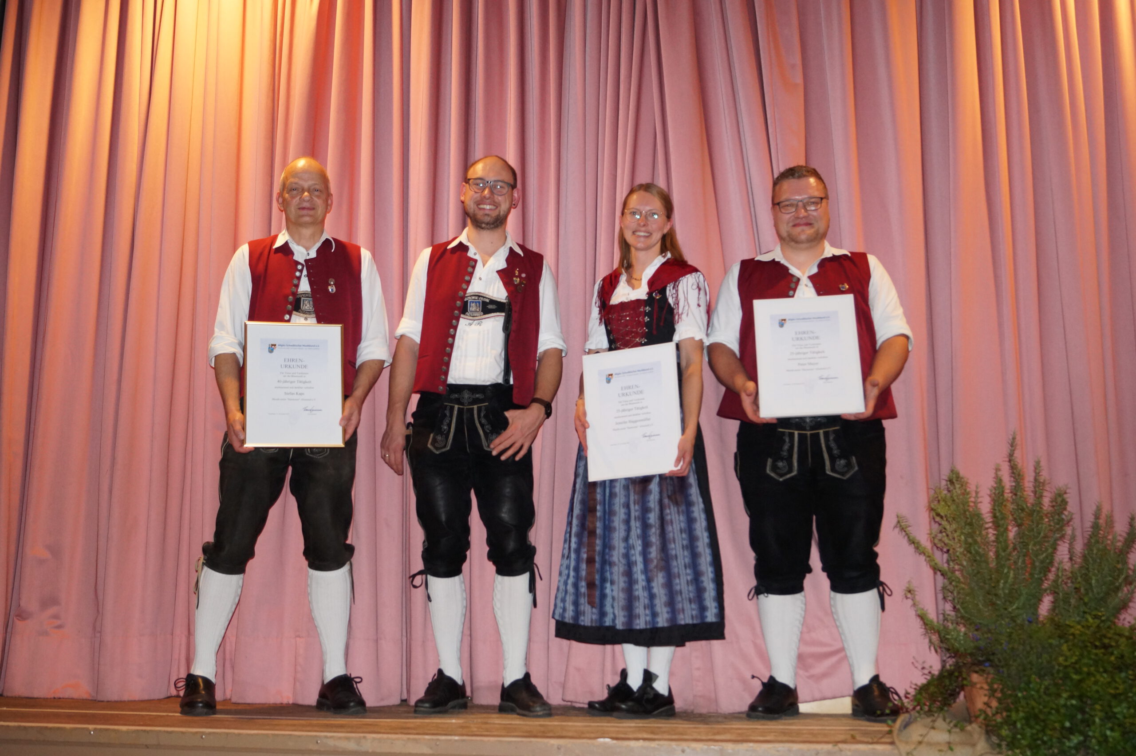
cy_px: 378
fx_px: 1230
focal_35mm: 39
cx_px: 568
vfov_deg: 34.2
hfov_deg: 49.6
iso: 800
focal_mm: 26
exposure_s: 1/80
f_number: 4
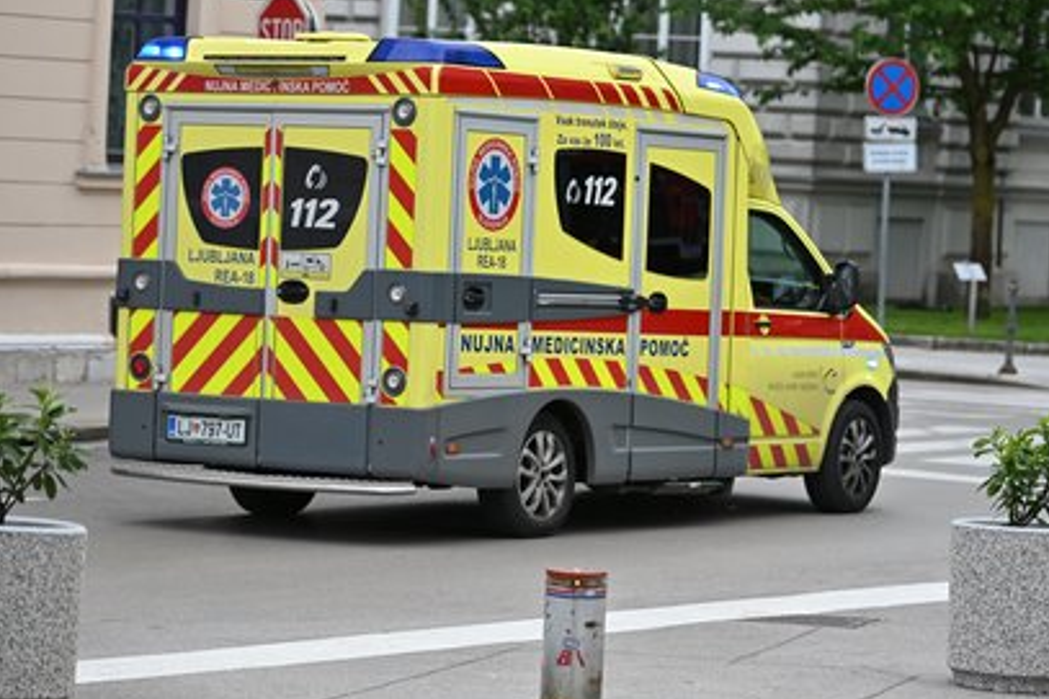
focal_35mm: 135
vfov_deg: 10.1
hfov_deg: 15.2
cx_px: 601
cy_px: 295
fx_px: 3932
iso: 800
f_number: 2.8
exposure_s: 1/3200
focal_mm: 110
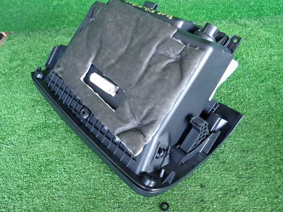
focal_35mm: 31
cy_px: 118
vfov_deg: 45.4
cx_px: 132
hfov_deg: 58.3
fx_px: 253
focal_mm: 4.5
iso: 250
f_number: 2
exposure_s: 1/30
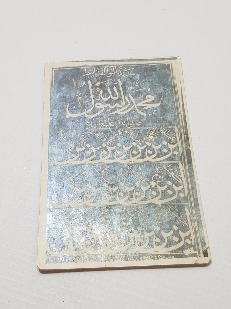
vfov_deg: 67.3
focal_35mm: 26
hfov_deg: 53.1
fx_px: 231
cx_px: 116
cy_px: 154
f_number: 1.7
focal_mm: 4.3
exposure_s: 1/100
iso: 50
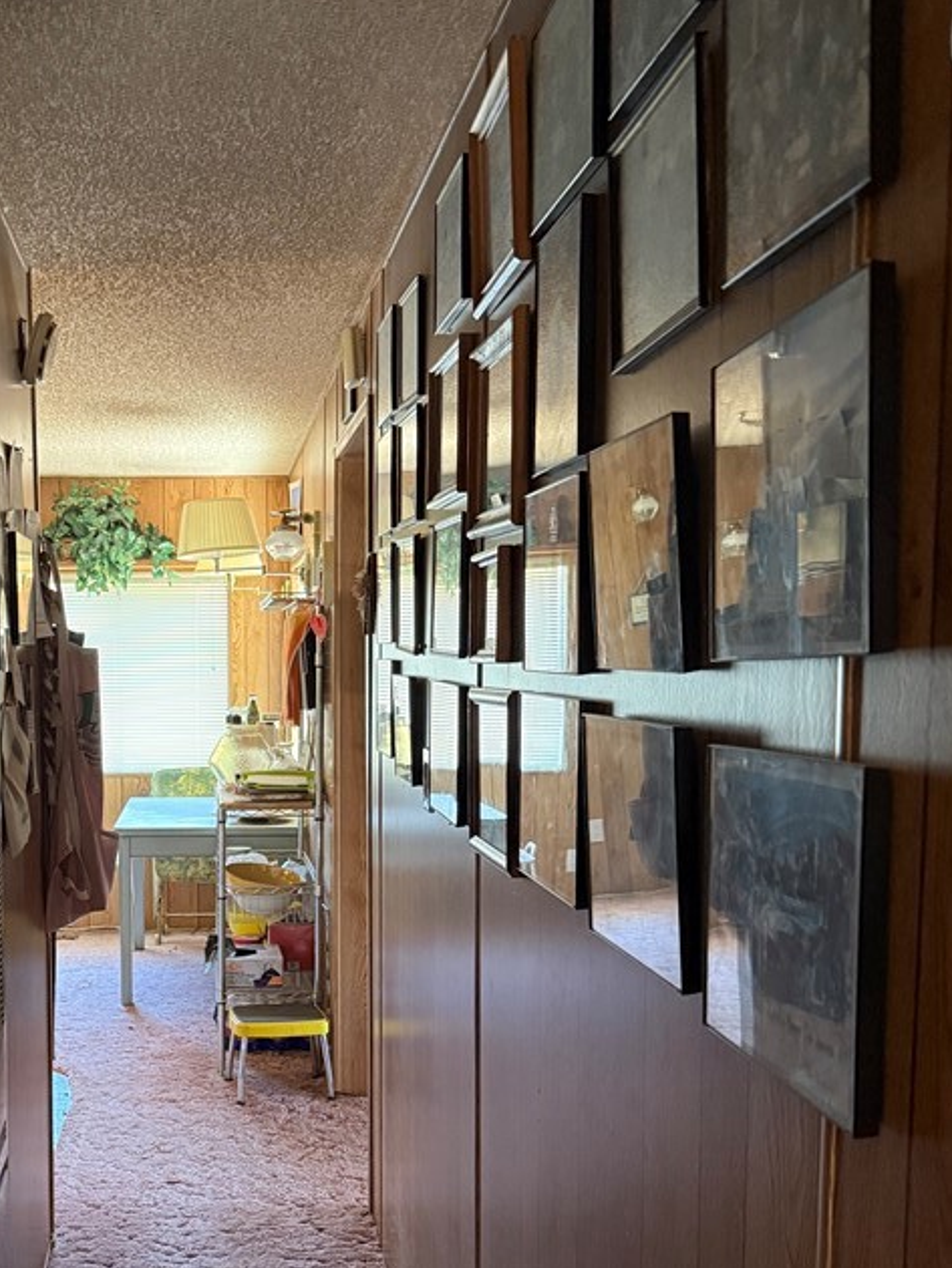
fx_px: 1429
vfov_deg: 47.4
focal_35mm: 39
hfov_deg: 36.0
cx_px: 237
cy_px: 797
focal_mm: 6.76
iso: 800
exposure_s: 1/52
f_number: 1.78
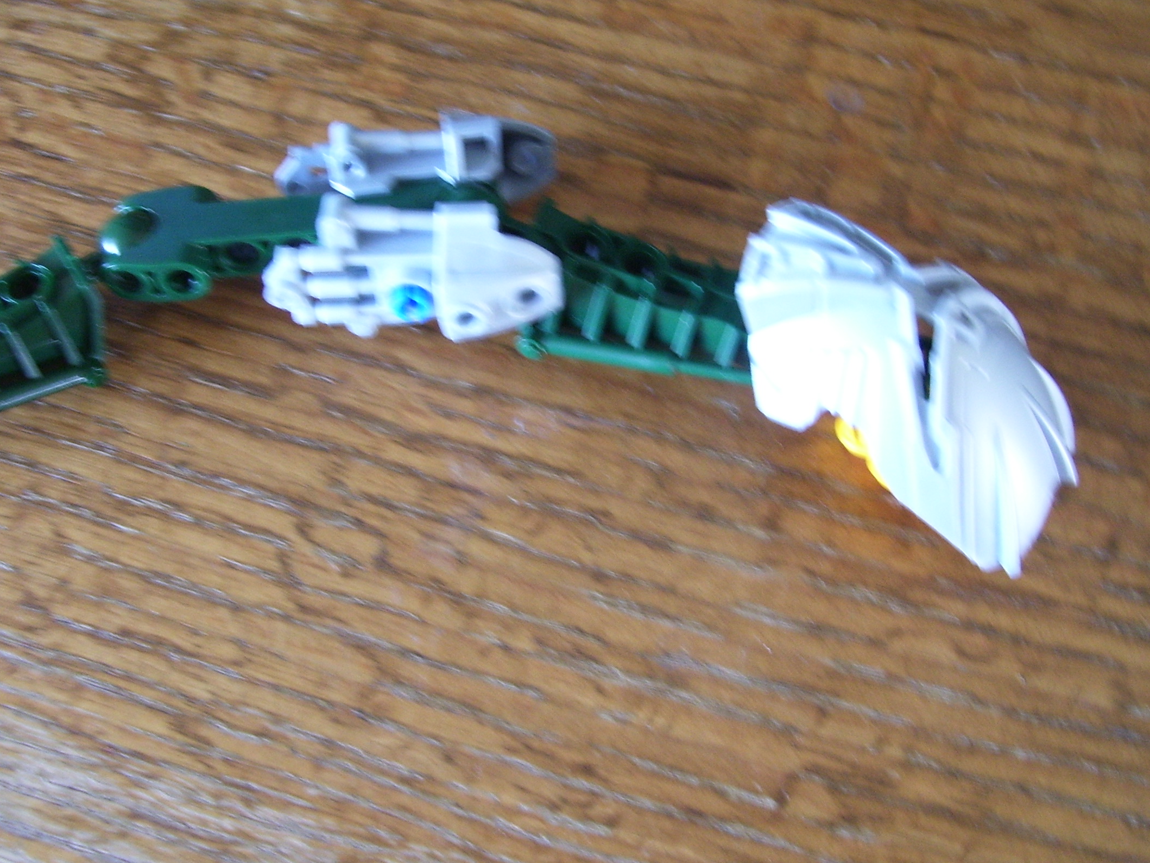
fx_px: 1495
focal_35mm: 45
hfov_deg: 41.9
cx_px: 457
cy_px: 414
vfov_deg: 32.2
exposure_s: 1/8
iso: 160
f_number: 2.7
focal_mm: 6
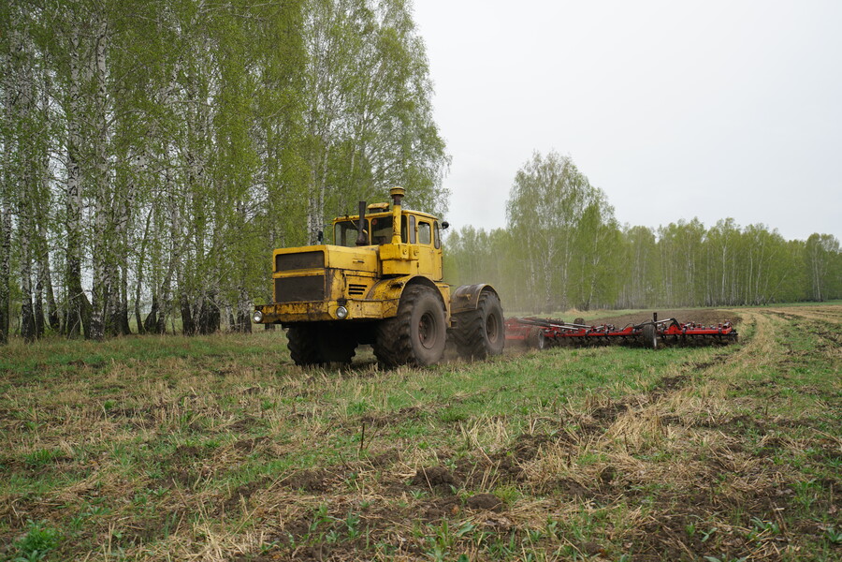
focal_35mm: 35
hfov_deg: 54.4
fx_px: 819
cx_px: 421
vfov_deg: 37.9
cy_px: 281
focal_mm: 35
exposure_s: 1/80
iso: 100
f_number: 6.3
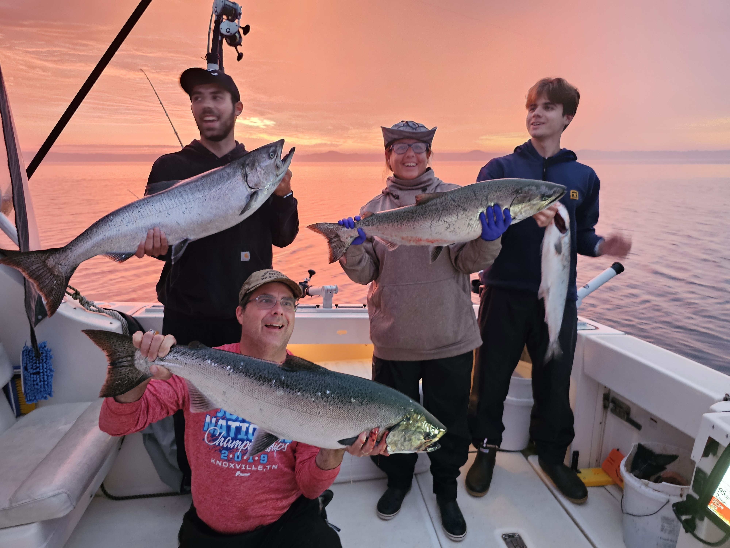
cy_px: 274
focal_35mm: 23
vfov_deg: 58.9
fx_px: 485
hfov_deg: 73.9
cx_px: 365
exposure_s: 1/30
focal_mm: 6.3
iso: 640
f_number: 1.7
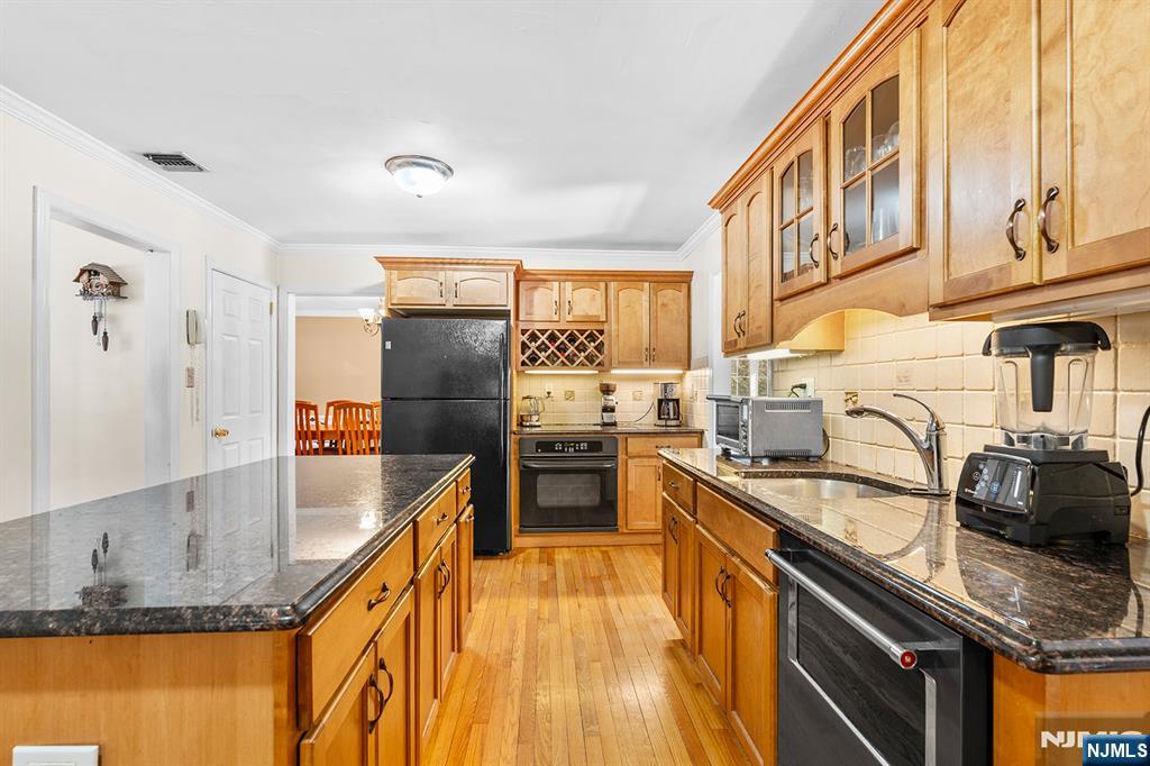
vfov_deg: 73.7
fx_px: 511
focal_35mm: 16
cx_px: 575
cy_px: 383
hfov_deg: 96.8
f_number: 8
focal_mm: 16
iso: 100
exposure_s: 1/1.25
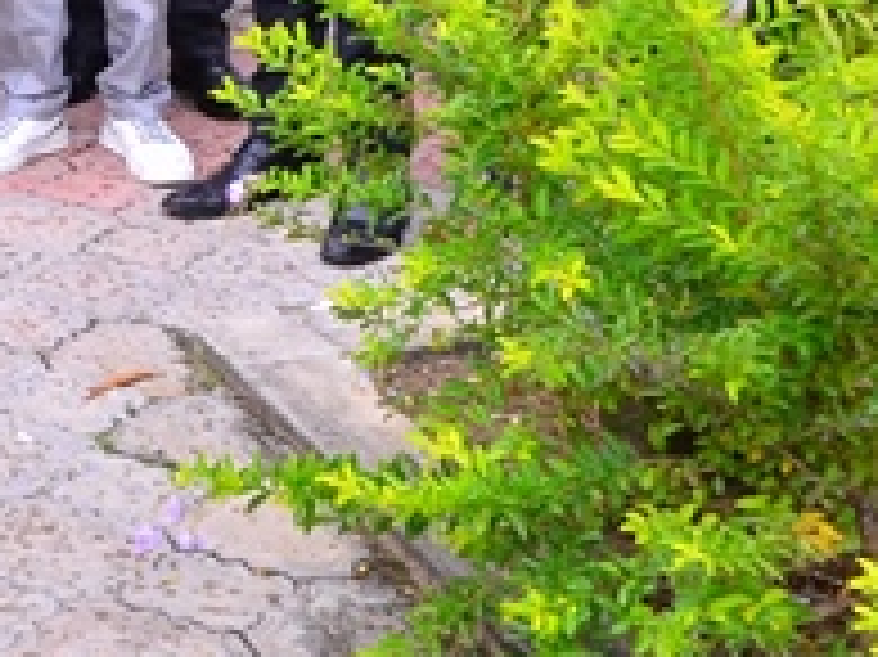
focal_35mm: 102
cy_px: -155
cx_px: -590
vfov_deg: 14.0
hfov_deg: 16.7
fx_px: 2586
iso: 320
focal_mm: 16
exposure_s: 1/250
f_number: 9
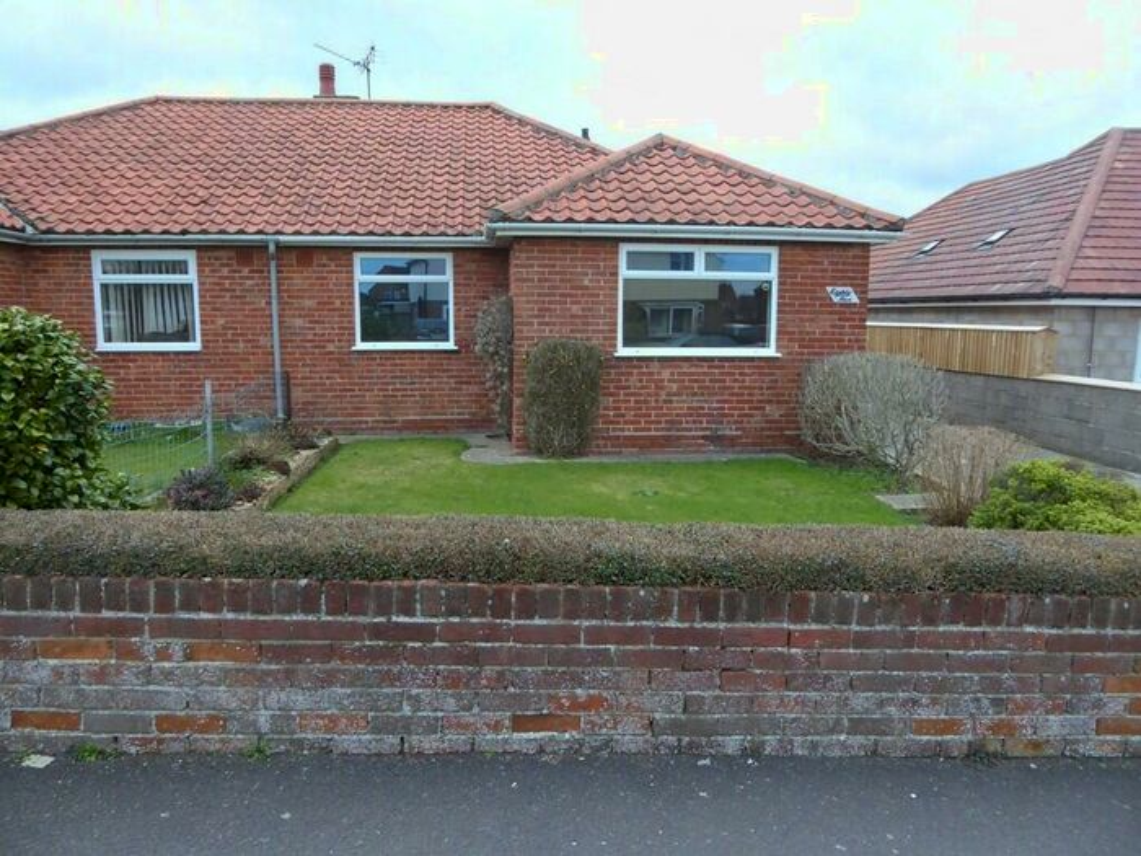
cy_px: 428
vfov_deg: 54.9
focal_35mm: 25
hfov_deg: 69.4
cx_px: 570
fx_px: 824
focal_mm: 4.3
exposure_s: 1/60
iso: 200
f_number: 3.3
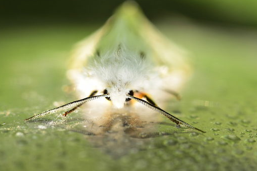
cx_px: 115
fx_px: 1317
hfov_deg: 11.1
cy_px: 81
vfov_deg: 7.4
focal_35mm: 185
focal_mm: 105
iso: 200
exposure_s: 1/40
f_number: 10
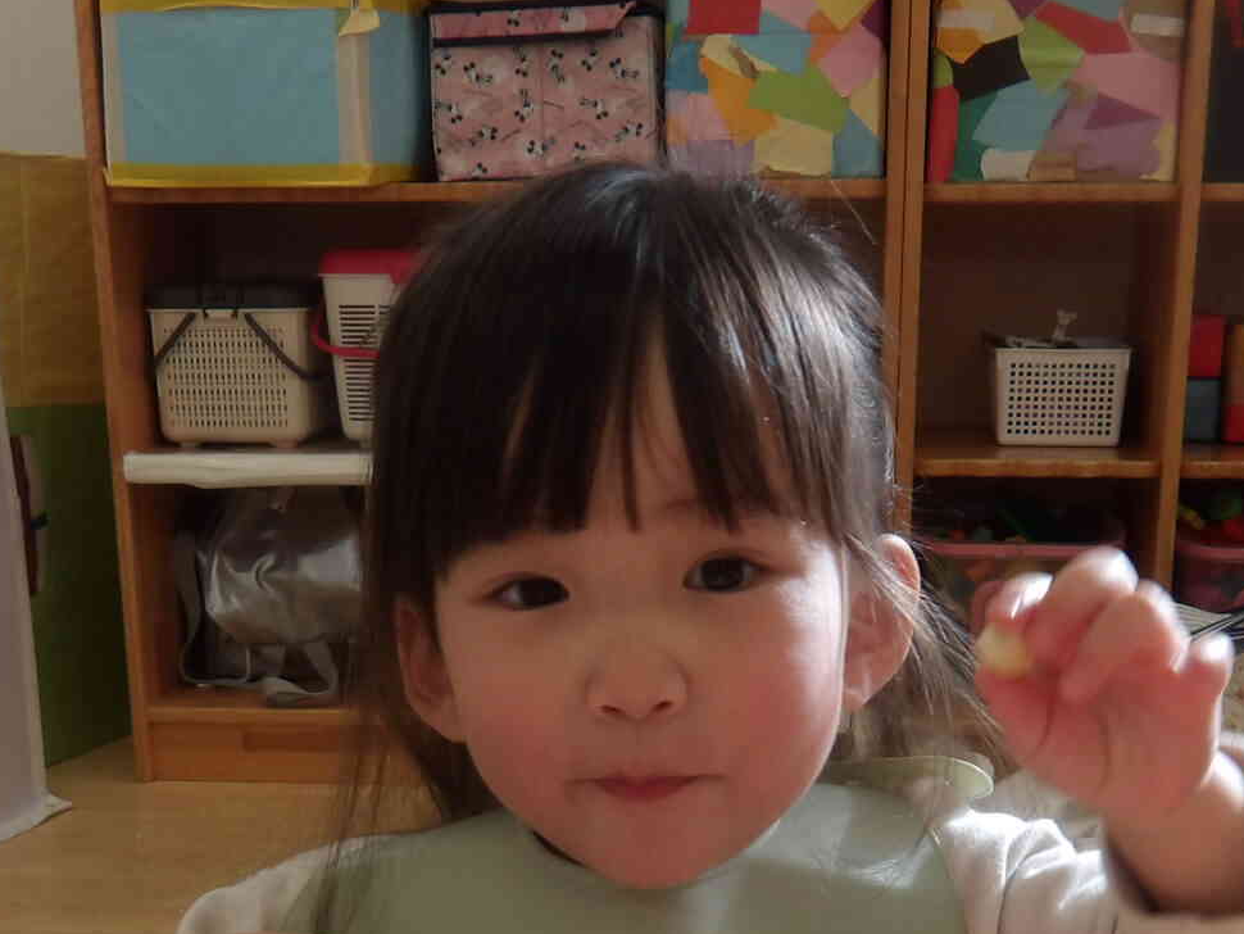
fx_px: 2049
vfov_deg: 24.5
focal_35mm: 57
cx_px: 646
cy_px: 940
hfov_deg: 33.8
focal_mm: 4.9
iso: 100
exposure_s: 1/152
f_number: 3
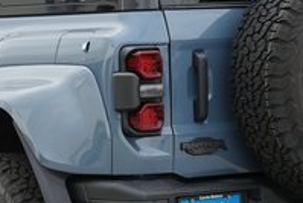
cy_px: 121
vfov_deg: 6.7
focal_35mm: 206
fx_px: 1735
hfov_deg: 10.0
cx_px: 62
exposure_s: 1/100
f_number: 6.3
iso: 100
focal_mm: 64
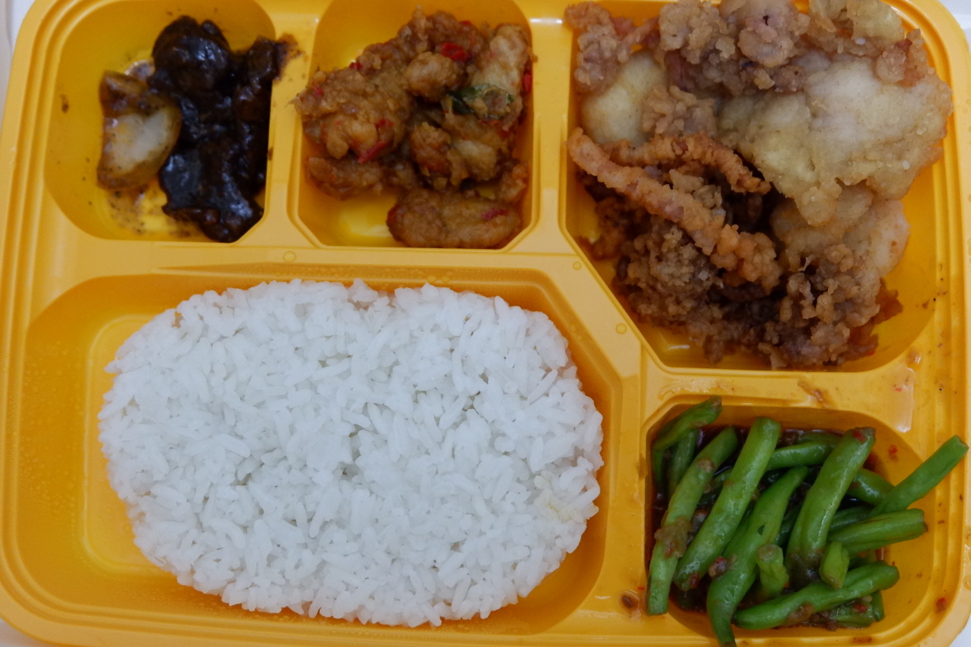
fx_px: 1133
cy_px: 324
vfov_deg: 31.9
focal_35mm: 42
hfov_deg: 46.4
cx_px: 486
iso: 3200
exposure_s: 1/13
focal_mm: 28.2
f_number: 4.5
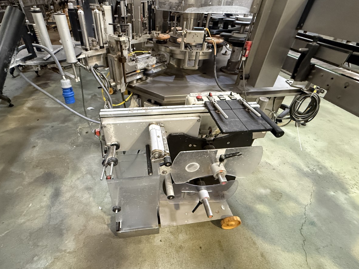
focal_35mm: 17
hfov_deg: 90.7
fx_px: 176
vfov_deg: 74.5
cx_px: 161
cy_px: 121
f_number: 2.2
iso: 640
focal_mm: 2.22
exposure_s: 1/50
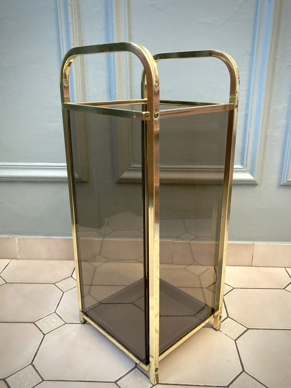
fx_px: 314
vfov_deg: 63.4
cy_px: 194
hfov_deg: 49.7
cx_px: 146
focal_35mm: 28
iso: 320
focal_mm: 3.99
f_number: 1.8
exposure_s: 1/33
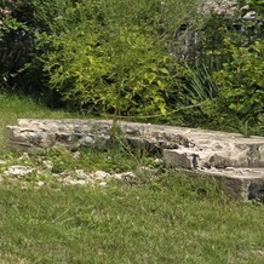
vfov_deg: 12.9
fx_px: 1156
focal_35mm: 134
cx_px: -564
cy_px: 8
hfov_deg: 9.6
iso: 80
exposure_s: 1/5017
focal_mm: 6.3
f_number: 1.7
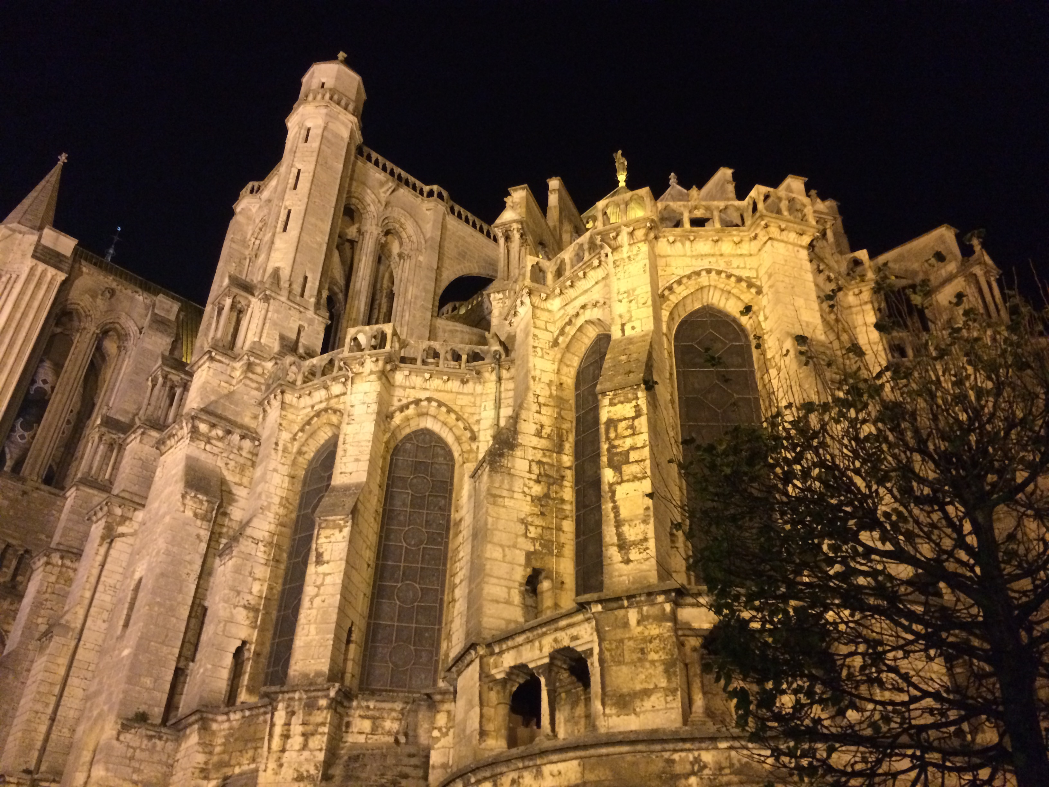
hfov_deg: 61.7
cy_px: 394
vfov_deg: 48.2
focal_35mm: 29
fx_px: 879
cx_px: 524
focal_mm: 4.15
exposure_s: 1/17
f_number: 2.2
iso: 320
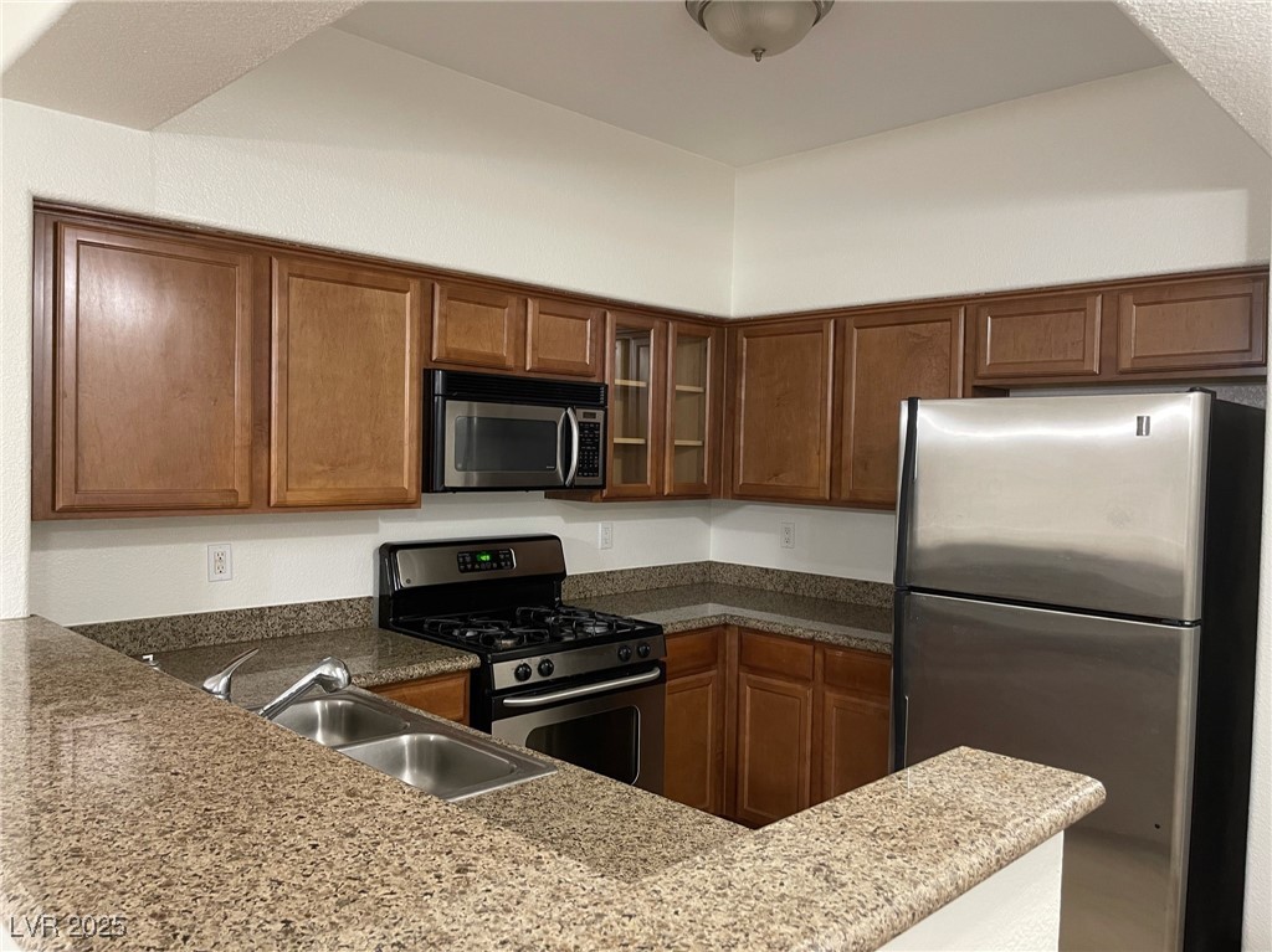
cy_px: 476
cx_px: 636
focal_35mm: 26
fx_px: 955
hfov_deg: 67.3
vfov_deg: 53.0
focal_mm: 5.1
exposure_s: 1/60
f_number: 1.6
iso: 250
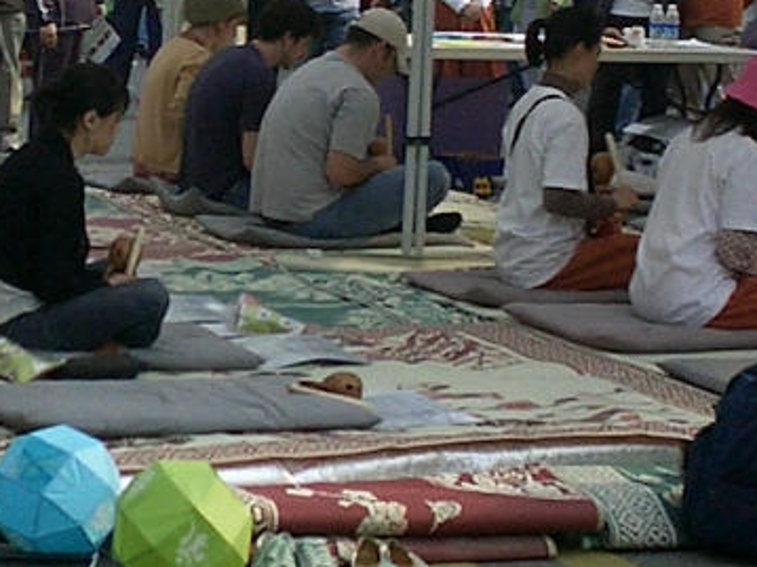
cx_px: 141
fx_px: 2886
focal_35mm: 132
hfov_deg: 14.8
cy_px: 103
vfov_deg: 11.2
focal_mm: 5.6
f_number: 3.5
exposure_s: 1/400
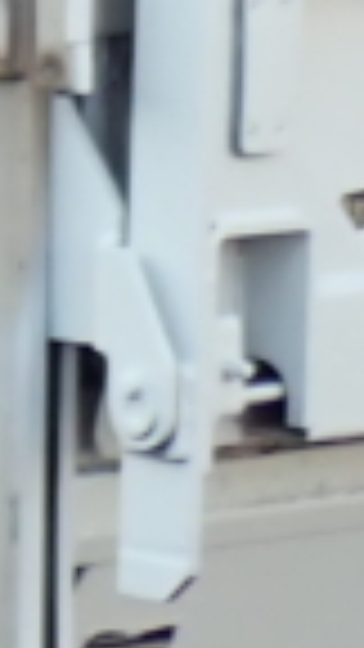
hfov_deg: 2.8
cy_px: -576
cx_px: -822
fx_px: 7292
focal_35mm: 425
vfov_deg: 5.0
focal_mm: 7.84
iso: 100
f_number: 2.9
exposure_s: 1/125
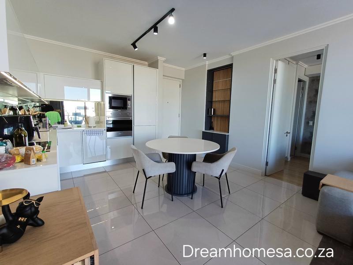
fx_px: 163
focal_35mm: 16
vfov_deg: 78.1
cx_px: 176
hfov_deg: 94.5
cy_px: 132
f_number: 2.2
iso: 80
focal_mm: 1.64
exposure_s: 1/50
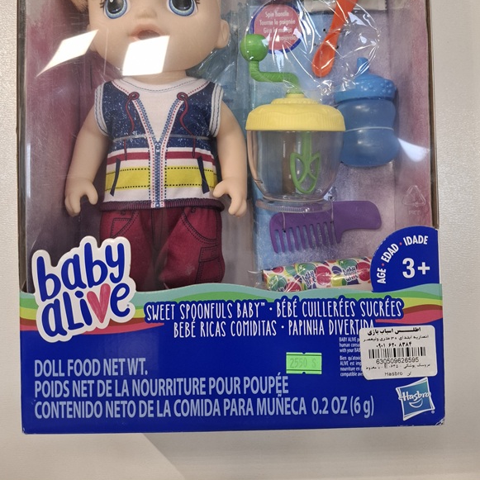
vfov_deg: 55.8
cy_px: 151
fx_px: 439
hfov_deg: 57.3
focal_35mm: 28
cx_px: 235
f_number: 1.8
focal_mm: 5.54
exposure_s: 1/100
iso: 80
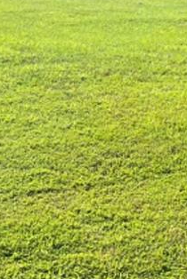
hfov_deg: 10.1
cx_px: 325
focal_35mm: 129
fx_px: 1003
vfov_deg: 15.5
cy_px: -20
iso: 50
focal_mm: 5.7
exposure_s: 1/3571
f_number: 1.5
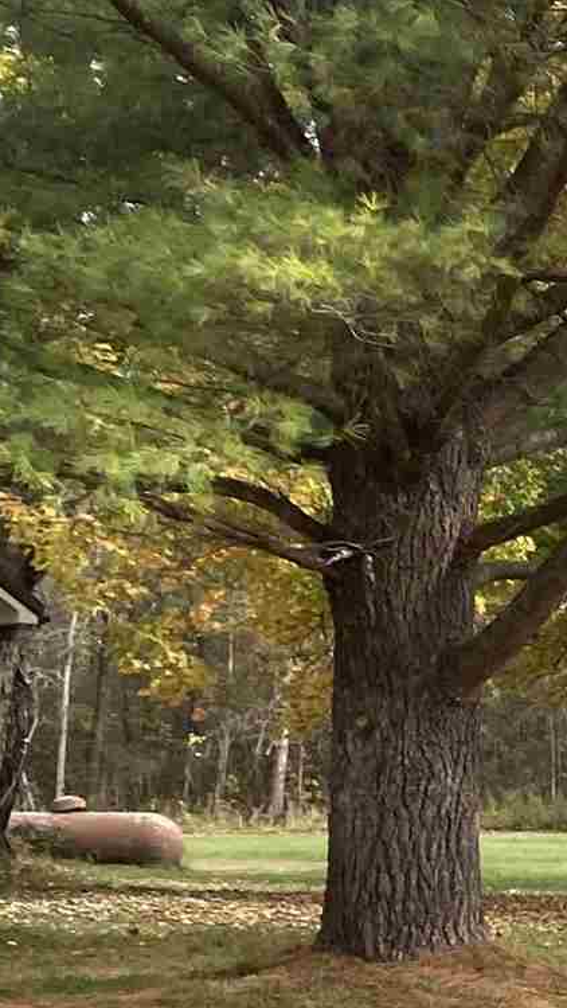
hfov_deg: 7.7
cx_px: 2010
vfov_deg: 17.1
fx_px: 3340
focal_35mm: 125
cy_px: 751
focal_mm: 3.99
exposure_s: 1/783
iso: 20
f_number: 1.8
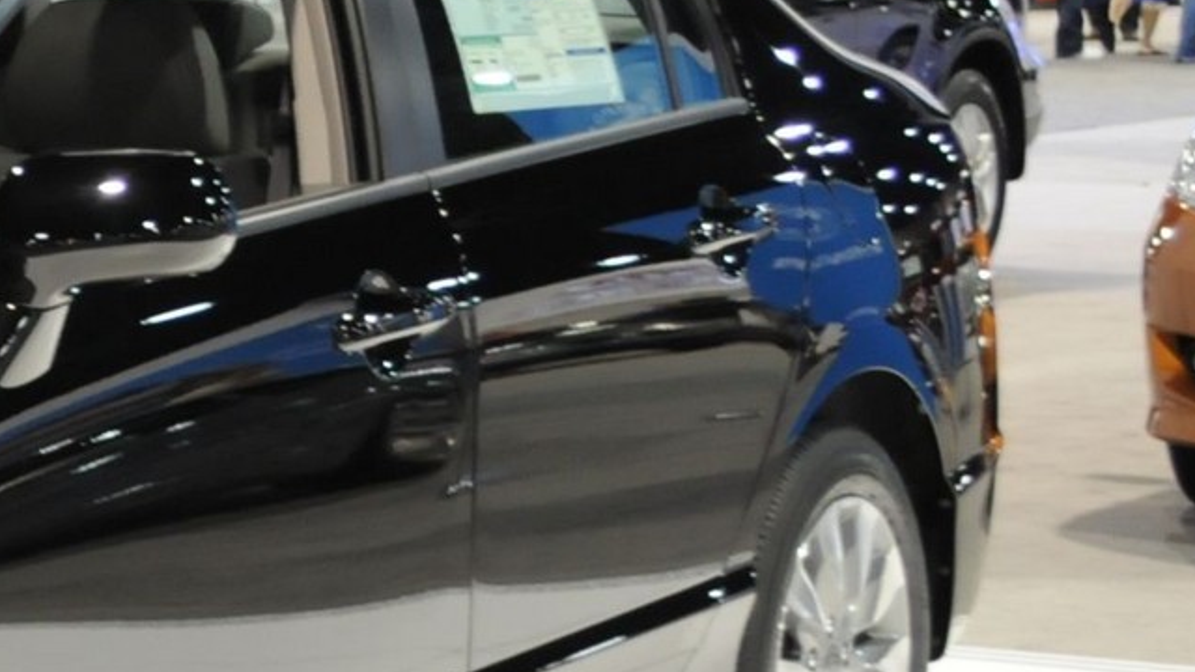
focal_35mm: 184
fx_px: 5830
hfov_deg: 11.3
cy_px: 361
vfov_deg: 6.6
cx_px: -495
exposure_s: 1/15
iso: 800
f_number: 4.5
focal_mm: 30
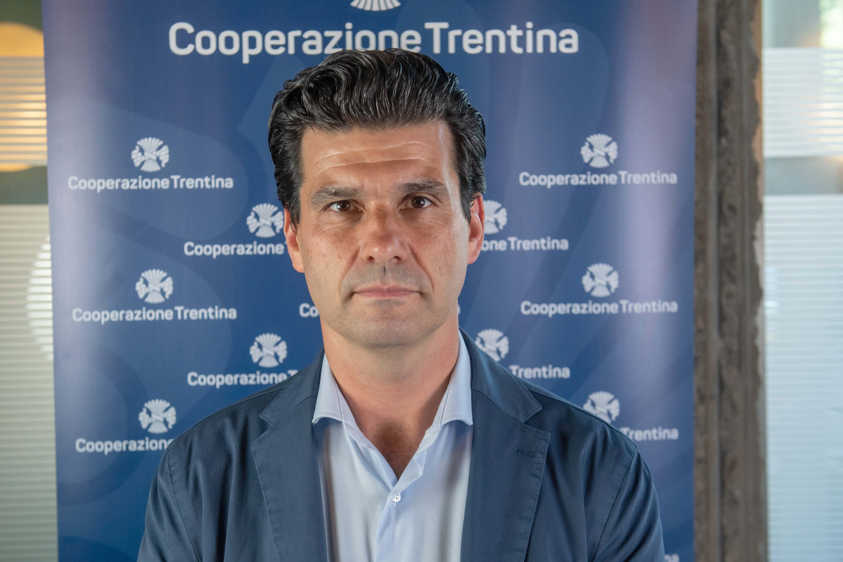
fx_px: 1686
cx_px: 422
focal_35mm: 72
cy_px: 281
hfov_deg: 28.1
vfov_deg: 18.9
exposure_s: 1/125
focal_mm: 48
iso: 640
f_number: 4.5
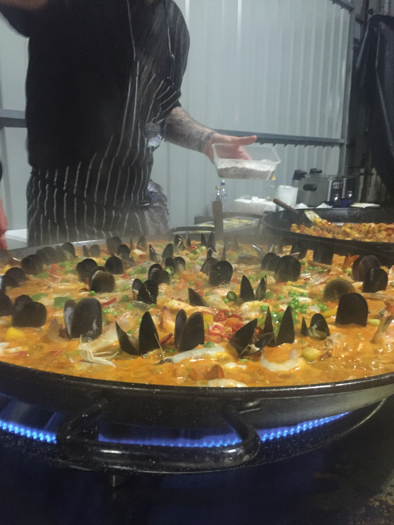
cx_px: 197
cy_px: 262
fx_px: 440
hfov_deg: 48.2
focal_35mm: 29
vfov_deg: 61.7
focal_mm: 4.15
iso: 500
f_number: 2.2
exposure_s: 1/17
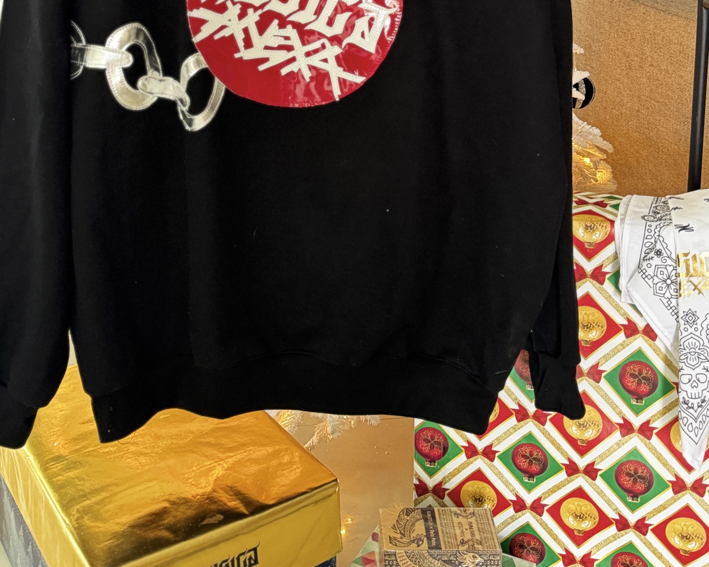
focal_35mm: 47
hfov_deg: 39.5
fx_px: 986
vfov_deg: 30.0
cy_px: 6
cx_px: 318
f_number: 1.78
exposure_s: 1/40
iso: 640
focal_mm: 6.76
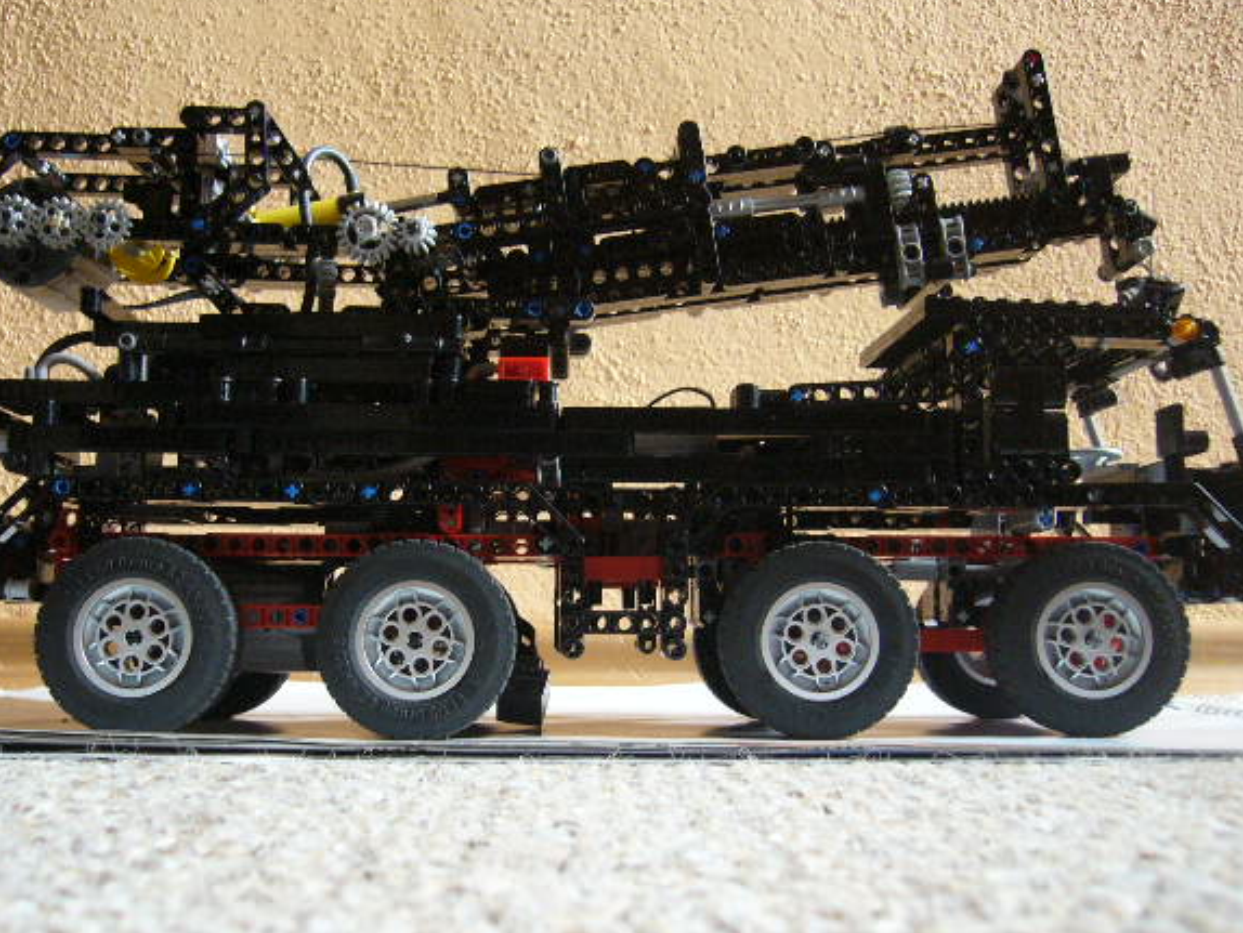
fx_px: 1401
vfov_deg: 36.8
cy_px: 487
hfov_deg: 47.8
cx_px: 602
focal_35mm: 39
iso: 200
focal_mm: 5.8
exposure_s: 1/10
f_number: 2.8
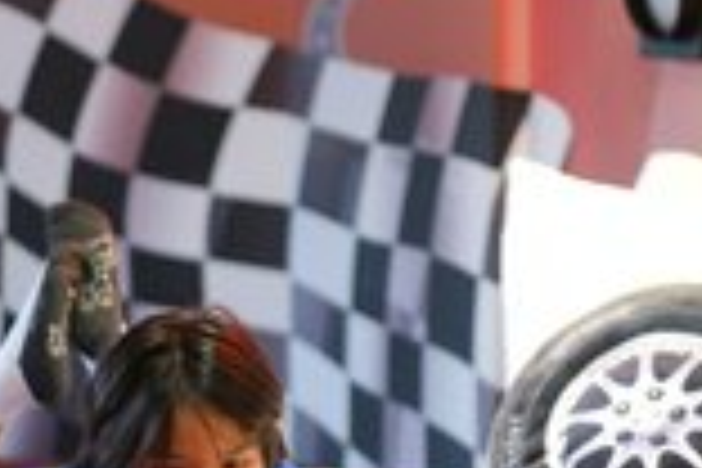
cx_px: 238
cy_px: 259
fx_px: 4212
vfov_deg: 6.4
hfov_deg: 9.5
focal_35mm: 216
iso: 1250
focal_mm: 56
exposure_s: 1/250
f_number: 1.2
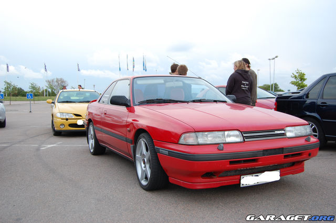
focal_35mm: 33
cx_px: 168
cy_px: 112
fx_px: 308
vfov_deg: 39.9
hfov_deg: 57.2
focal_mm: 22
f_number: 4.5
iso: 400
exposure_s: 1/80
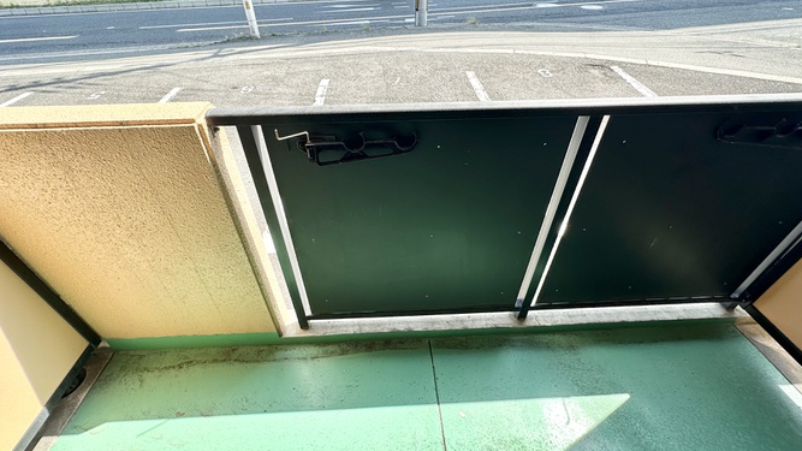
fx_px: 340
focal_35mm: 16
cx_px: 394
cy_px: 213
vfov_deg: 67.0
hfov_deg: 99.4
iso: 40
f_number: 2.2
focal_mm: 2.22
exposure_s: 1/332
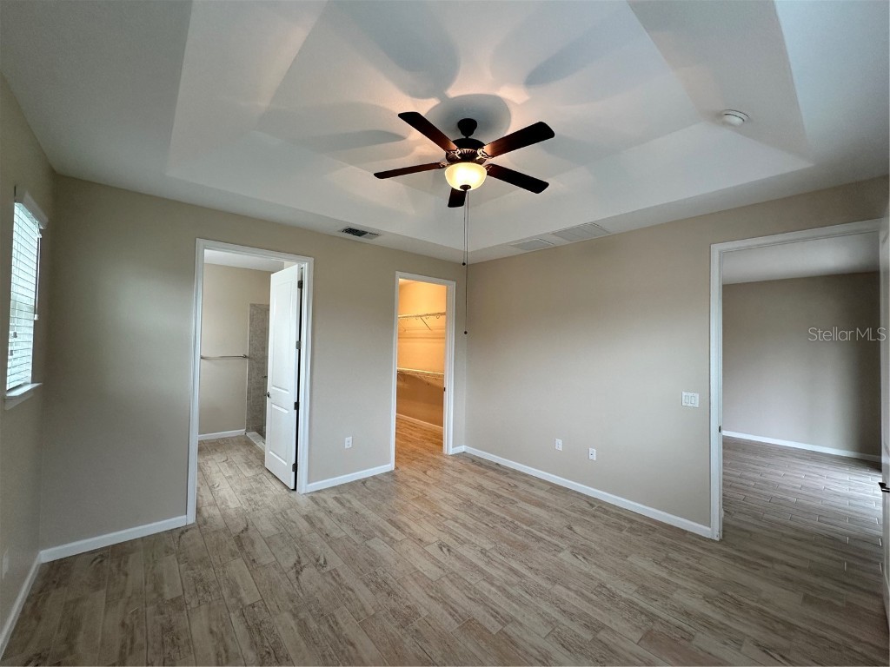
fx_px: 360
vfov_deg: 85.7
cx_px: 445
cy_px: 334
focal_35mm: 14
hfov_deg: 102.1
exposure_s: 1/120
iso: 160
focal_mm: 2.22
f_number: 2.2
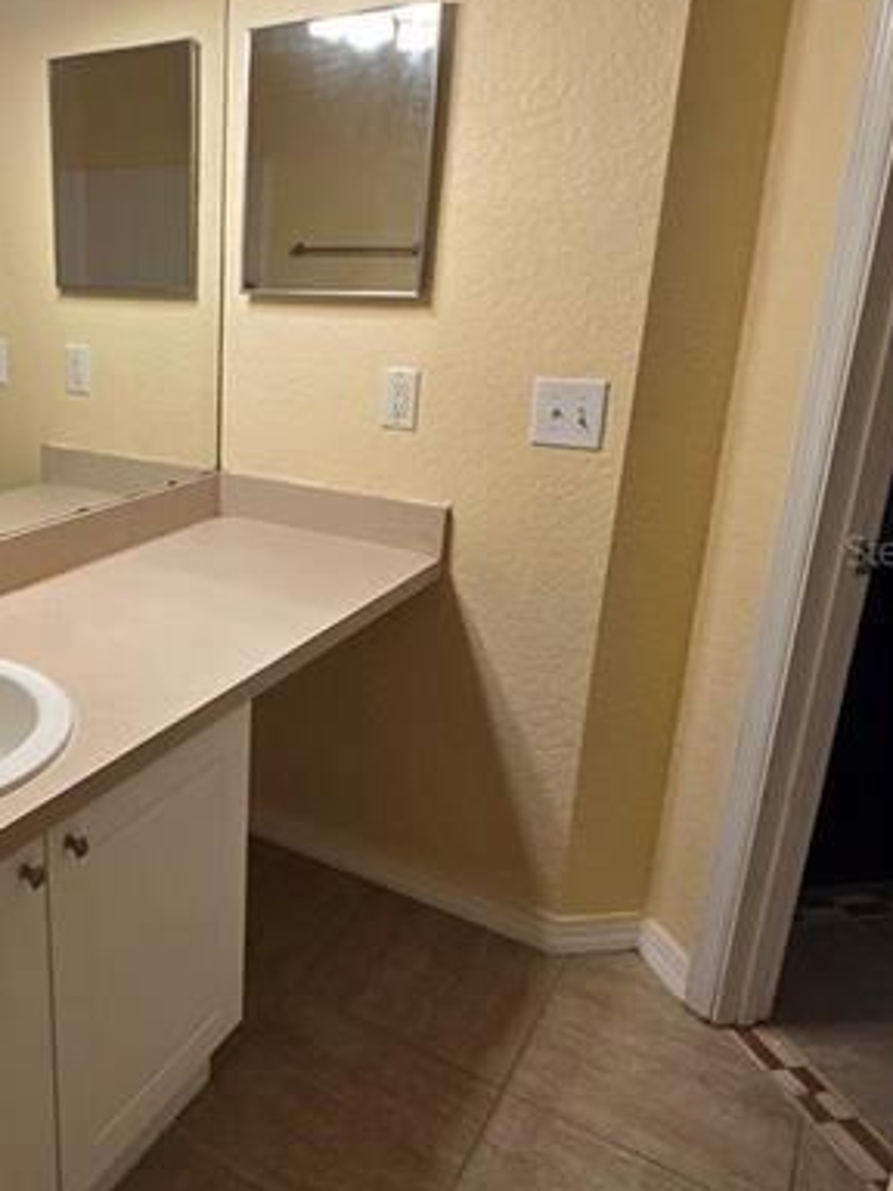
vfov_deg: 67.2
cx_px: 140
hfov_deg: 49.0
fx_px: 894
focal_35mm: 26
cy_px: 549
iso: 80
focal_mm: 2.2
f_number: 2.2
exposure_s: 1/120
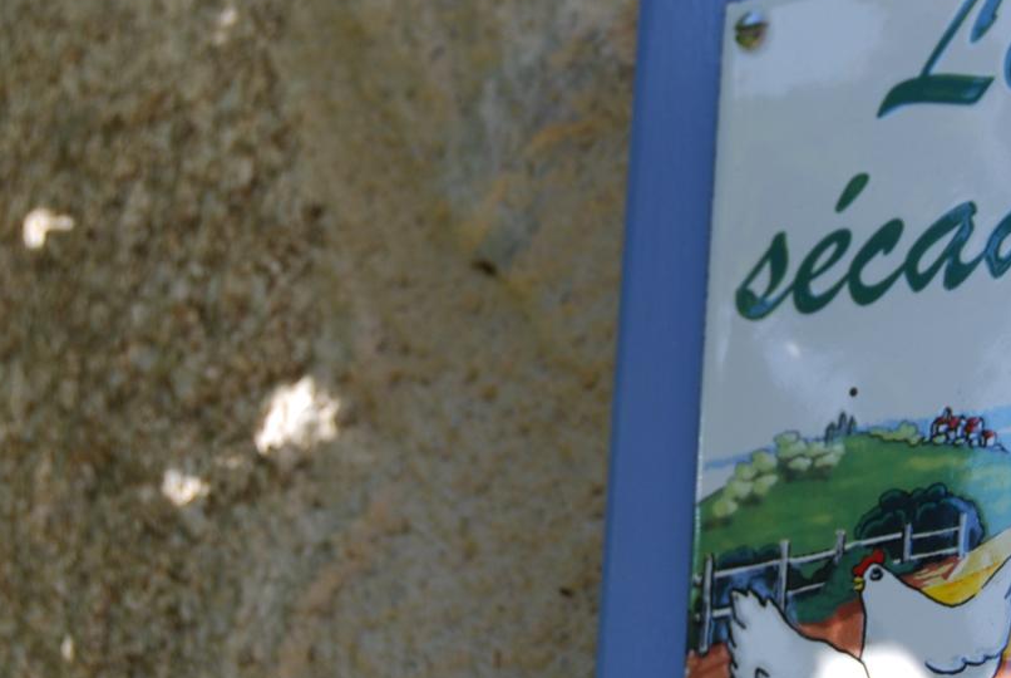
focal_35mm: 150
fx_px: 4219
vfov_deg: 9.2
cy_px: 345
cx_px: 733
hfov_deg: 13.6
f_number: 6.3
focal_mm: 42
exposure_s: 1/125
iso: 100
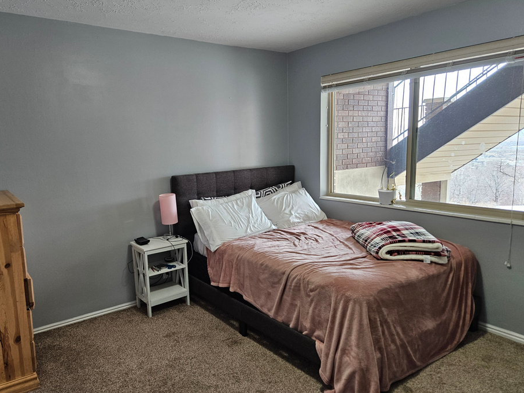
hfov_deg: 67.2
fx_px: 393
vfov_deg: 53.0
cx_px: 238
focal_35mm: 26
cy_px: 199
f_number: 1.8
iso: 250
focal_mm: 5.4
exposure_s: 1/120
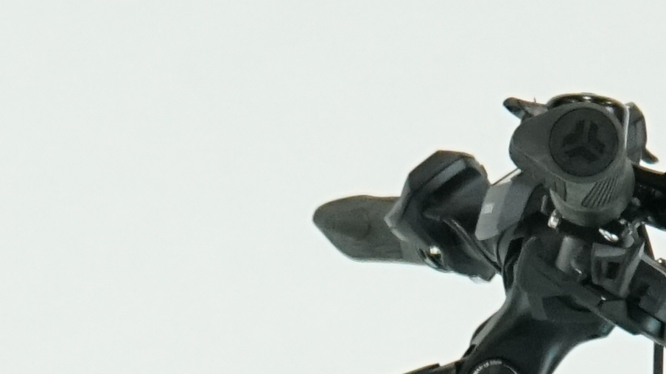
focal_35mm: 452
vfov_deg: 2.6
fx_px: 7980
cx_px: -262
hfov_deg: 4.8
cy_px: 1361
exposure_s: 1/200
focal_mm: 65
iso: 3200
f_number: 8
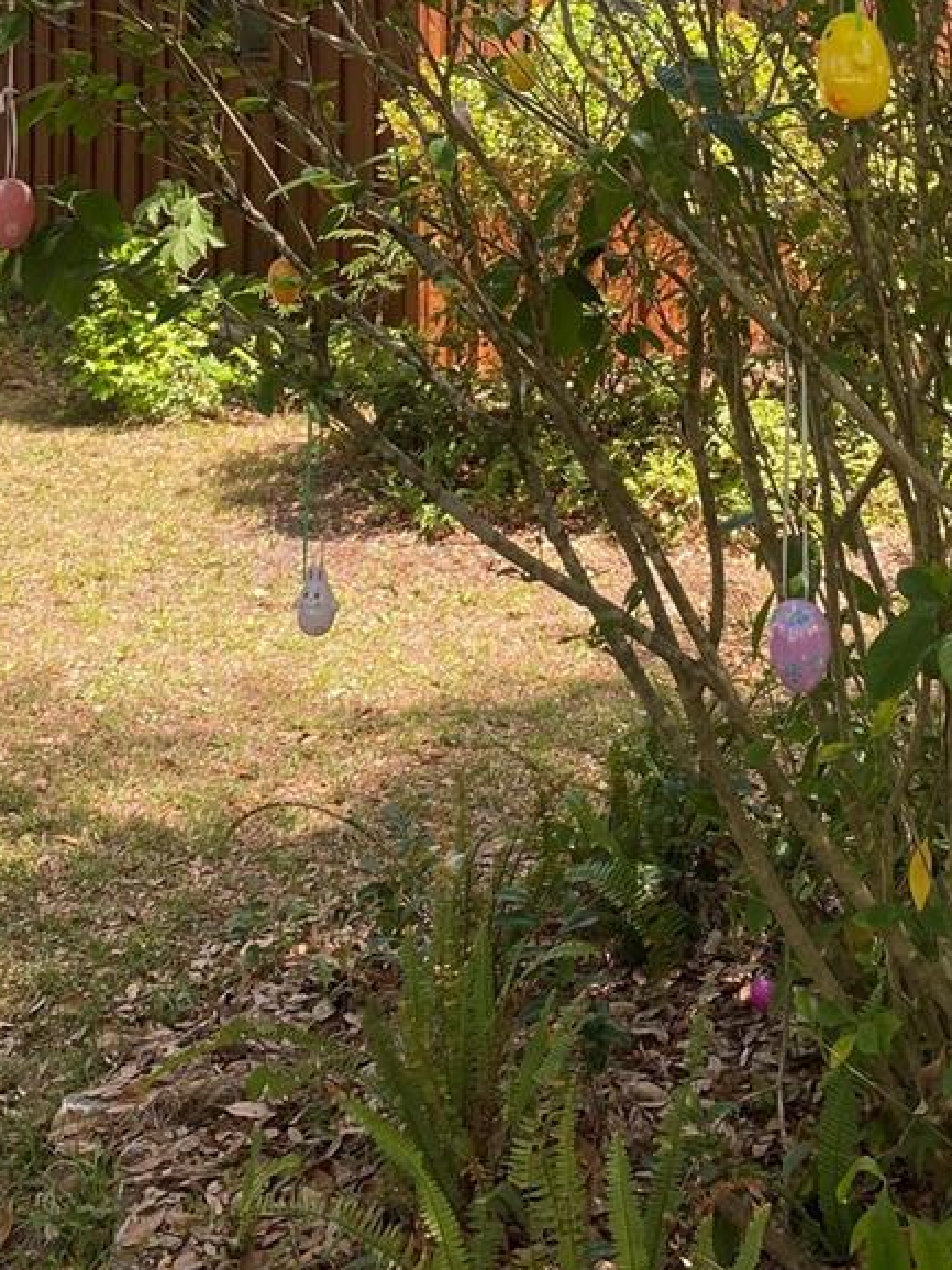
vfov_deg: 33.1
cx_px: 543
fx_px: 1982
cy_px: 48
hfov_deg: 27.0
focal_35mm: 54
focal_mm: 4.25
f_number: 1.8
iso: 32
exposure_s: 1/447
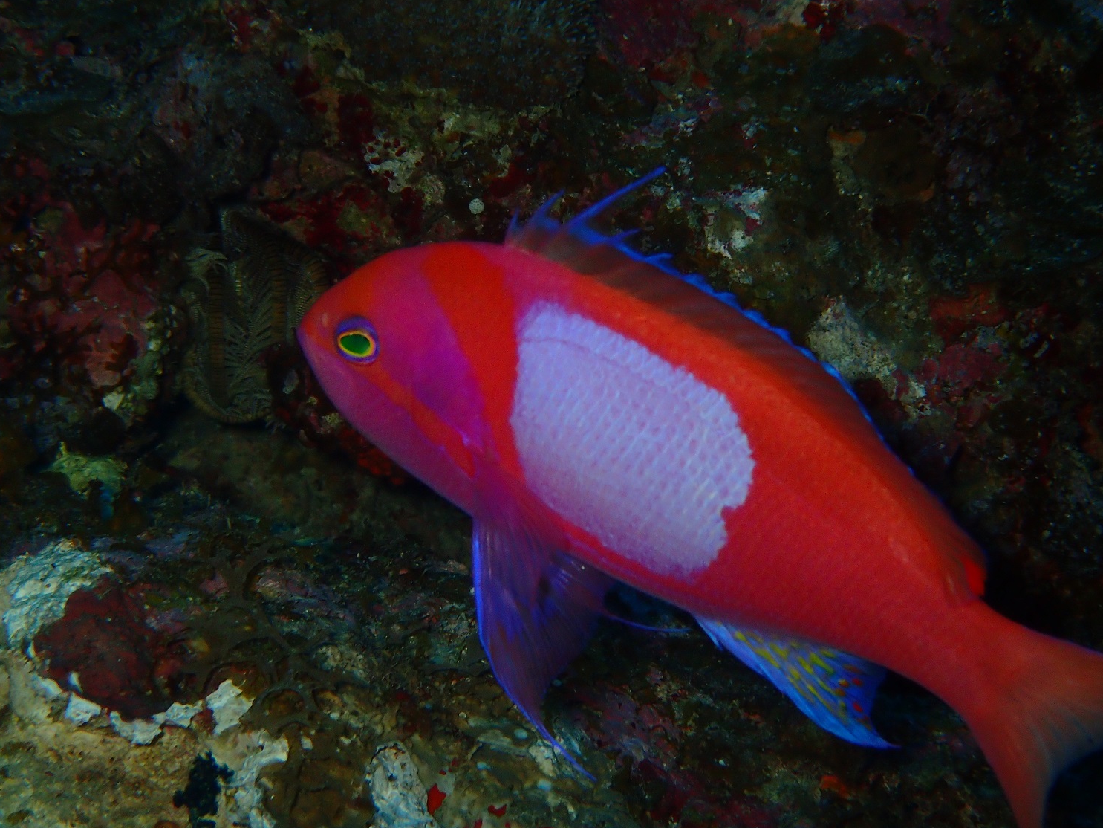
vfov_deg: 14.6
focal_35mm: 101
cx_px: 549
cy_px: 415
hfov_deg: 19.4
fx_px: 3219
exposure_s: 1/200
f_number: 6.3
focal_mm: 18
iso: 320
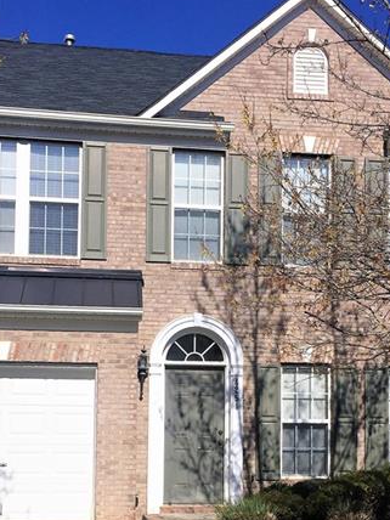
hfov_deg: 28.0
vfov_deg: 36.0
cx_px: 194
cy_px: 389
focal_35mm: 52
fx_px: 781
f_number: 2.2
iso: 32
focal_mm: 4.15
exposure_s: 1/4950
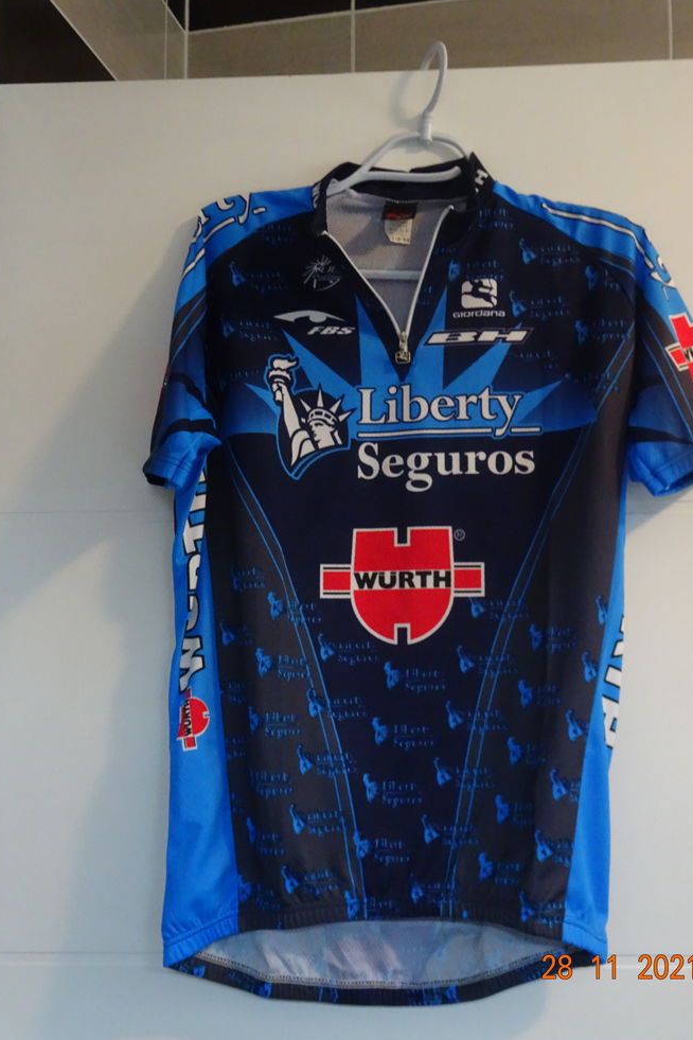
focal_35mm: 35
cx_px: 373
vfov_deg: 54.4
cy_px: 524
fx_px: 1011
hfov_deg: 37.8
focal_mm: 5.61
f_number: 4
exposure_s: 1/10
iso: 800
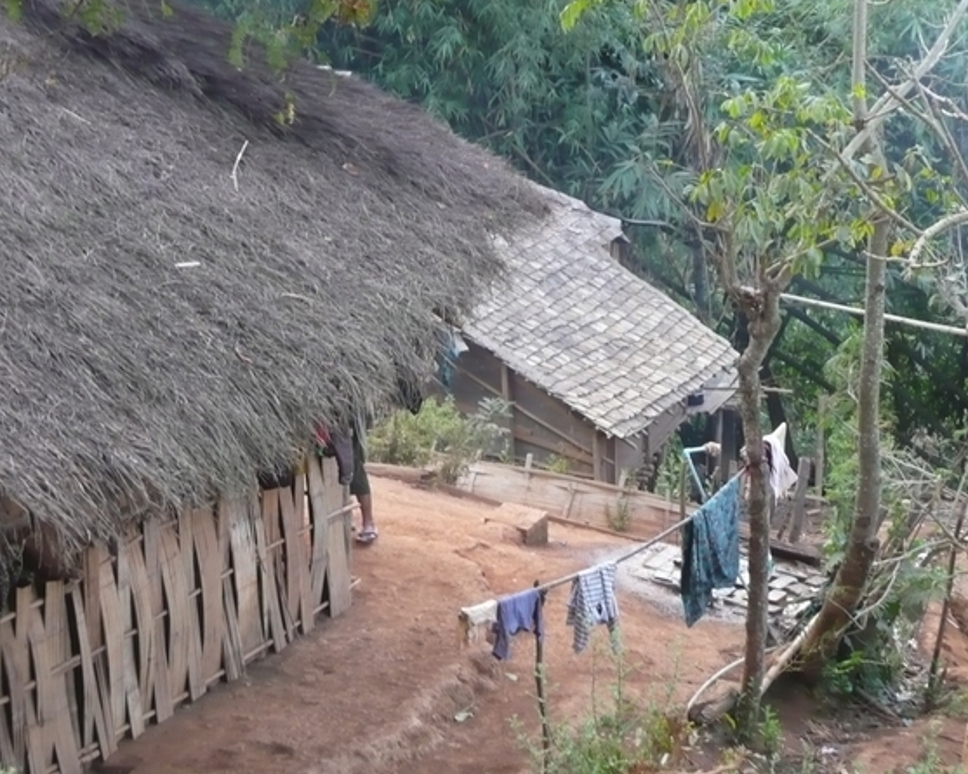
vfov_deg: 18.9
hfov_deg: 23.6
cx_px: 501
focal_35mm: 81
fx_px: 2319
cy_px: 388
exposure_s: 1/60
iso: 250
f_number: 4.6
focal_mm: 12.7
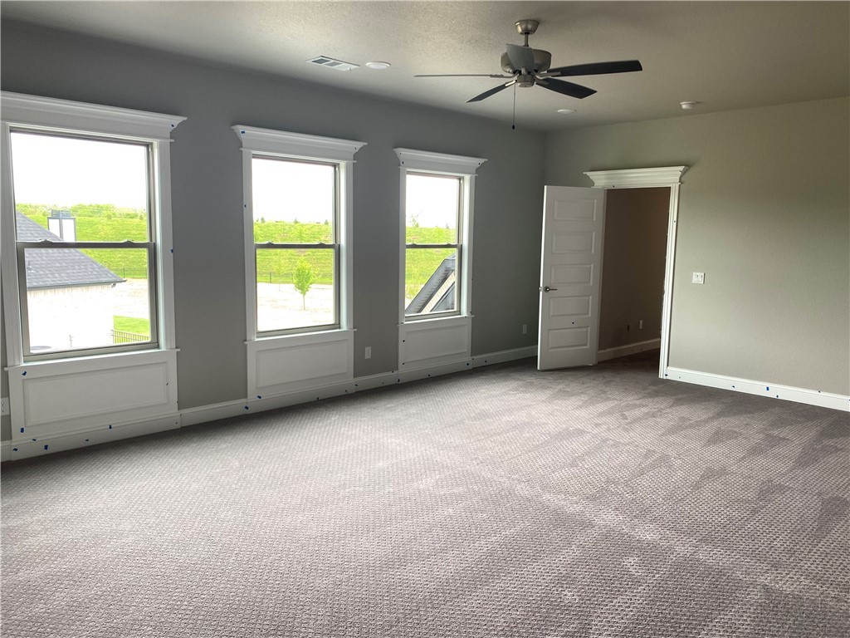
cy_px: 319
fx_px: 638
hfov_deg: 67.3
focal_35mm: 26
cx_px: 425
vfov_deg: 53.1
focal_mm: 4.25
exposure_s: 1/120
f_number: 1.8
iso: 64
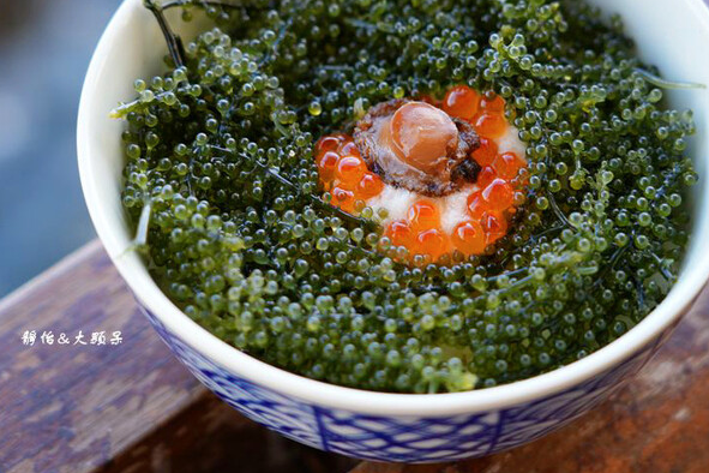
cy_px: 145
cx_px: 356
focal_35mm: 92
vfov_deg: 14.8
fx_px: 1812
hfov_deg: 22.1
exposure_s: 1/100
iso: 160
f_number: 4.5
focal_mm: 64
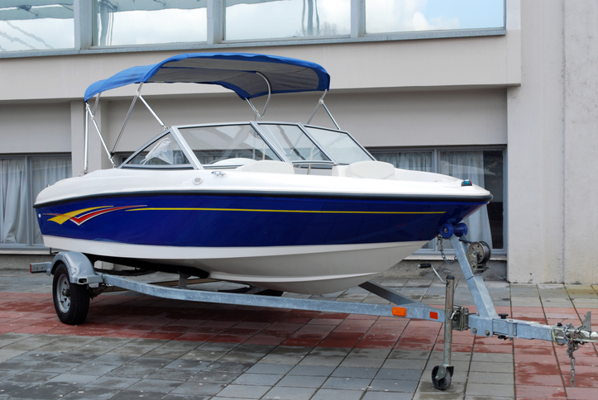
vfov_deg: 28.2
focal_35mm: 48
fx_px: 798
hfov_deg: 41.1
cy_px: 200
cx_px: 299
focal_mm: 32
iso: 100
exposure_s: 1/100
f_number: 8
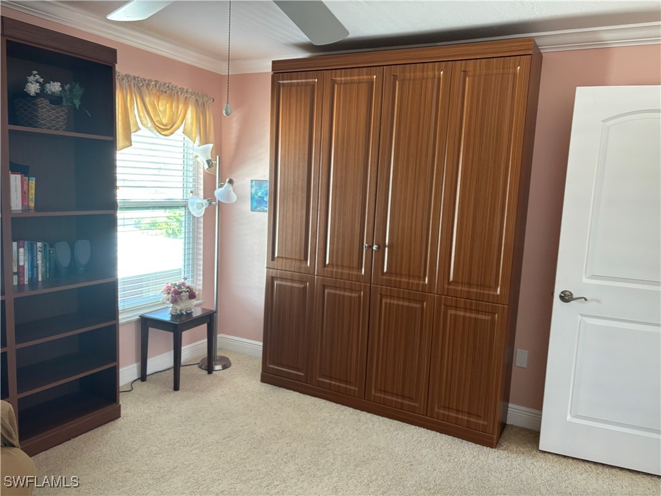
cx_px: 330
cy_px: 248
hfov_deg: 67.3
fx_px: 496
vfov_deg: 53.1
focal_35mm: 26
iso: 200
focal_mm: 5.96
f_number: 1.6
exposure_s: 1/60
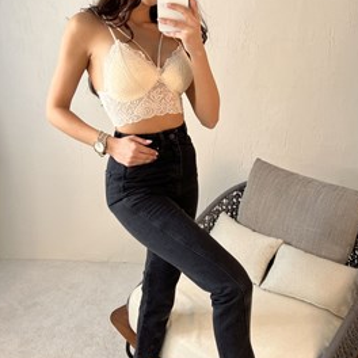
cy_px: 173
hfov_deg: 46.0
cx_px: 176
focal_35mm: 36
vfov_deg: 46.0
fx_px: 421
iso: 125
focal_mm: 5.7
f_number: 1.5
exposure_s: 1/100
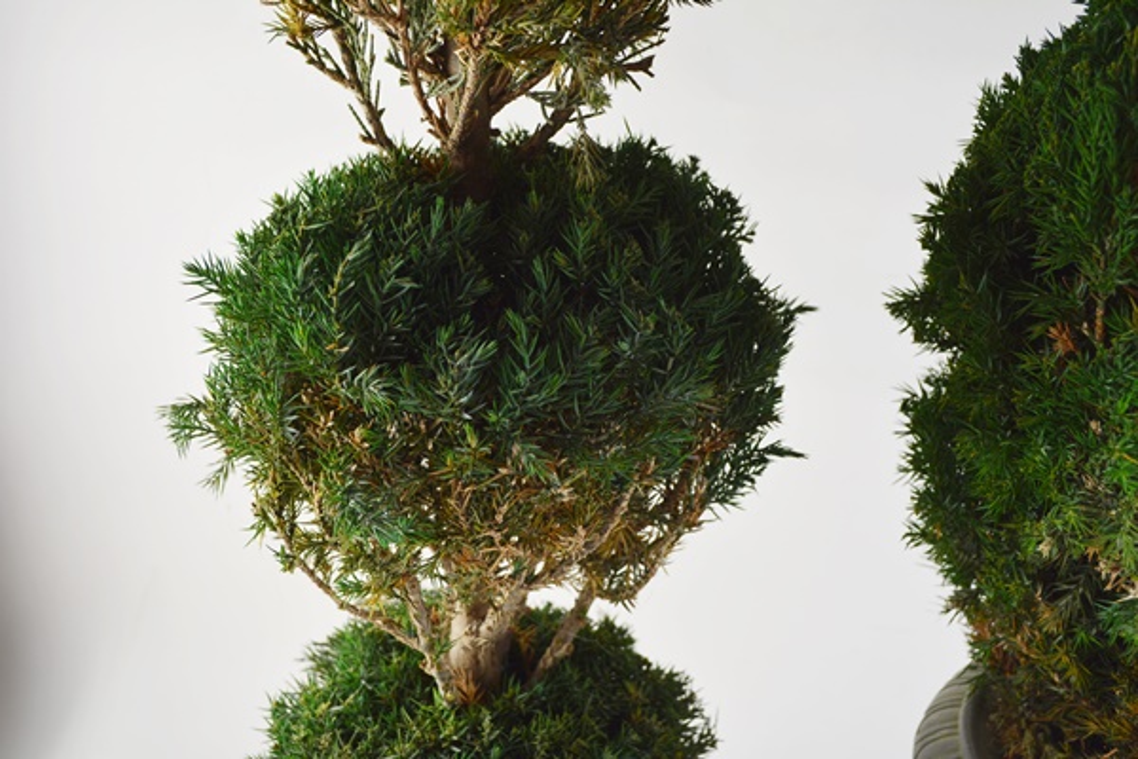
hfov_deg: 53.1
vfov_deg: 36.9
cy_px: 380
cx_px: 569
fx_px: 1138
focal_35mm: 36
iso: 320
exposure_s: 1/125
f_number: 5.6
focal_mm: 24
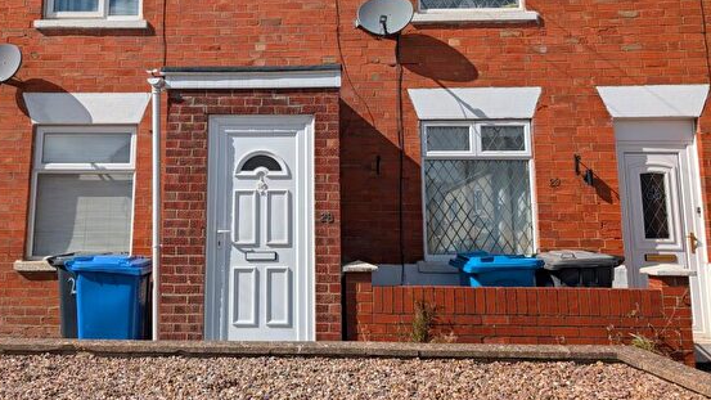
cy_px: 146
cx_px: 285
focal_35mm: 33
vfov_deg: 35.4
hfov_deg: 59.0
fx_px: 622
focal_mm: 6.9
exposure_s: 1/1912
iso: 21
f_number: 1.68
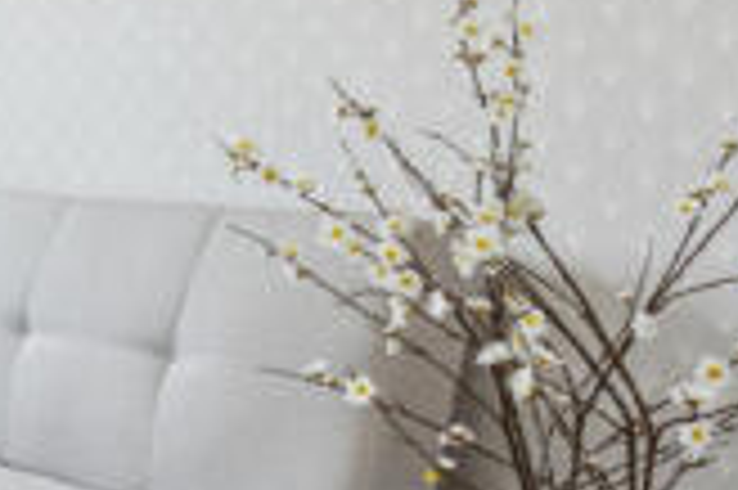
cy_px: 52
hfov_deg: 22.9
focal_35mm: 68
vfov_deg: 19.6
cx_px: -425
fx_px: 1393
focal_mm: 17
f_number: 5.6
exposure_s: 1/25
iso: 100
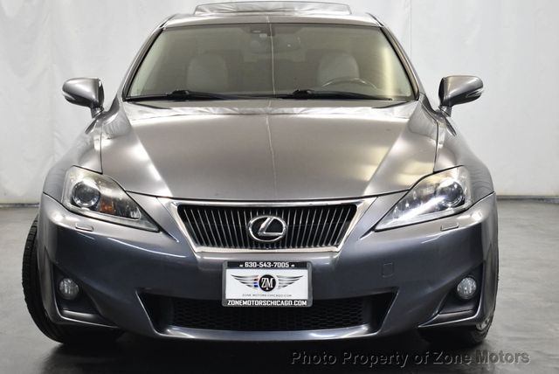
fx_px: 1181
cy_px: 187
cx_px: 280
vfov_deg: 18.0
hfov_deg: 26.6
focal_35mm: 76
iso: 2000
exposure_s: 1/125
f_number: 4.8
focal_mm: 38
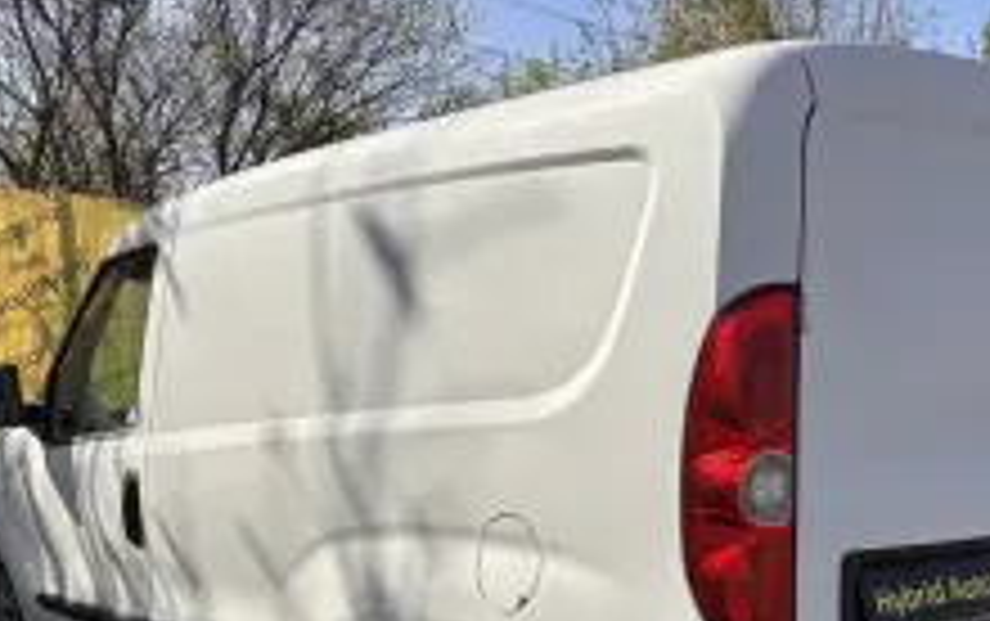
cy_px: 558
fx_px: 1215
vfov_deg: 27.6
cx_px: 666
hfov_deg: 43.6
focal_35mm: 45
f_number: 1.6
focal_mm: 5.96
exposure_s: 1/3413
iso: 50
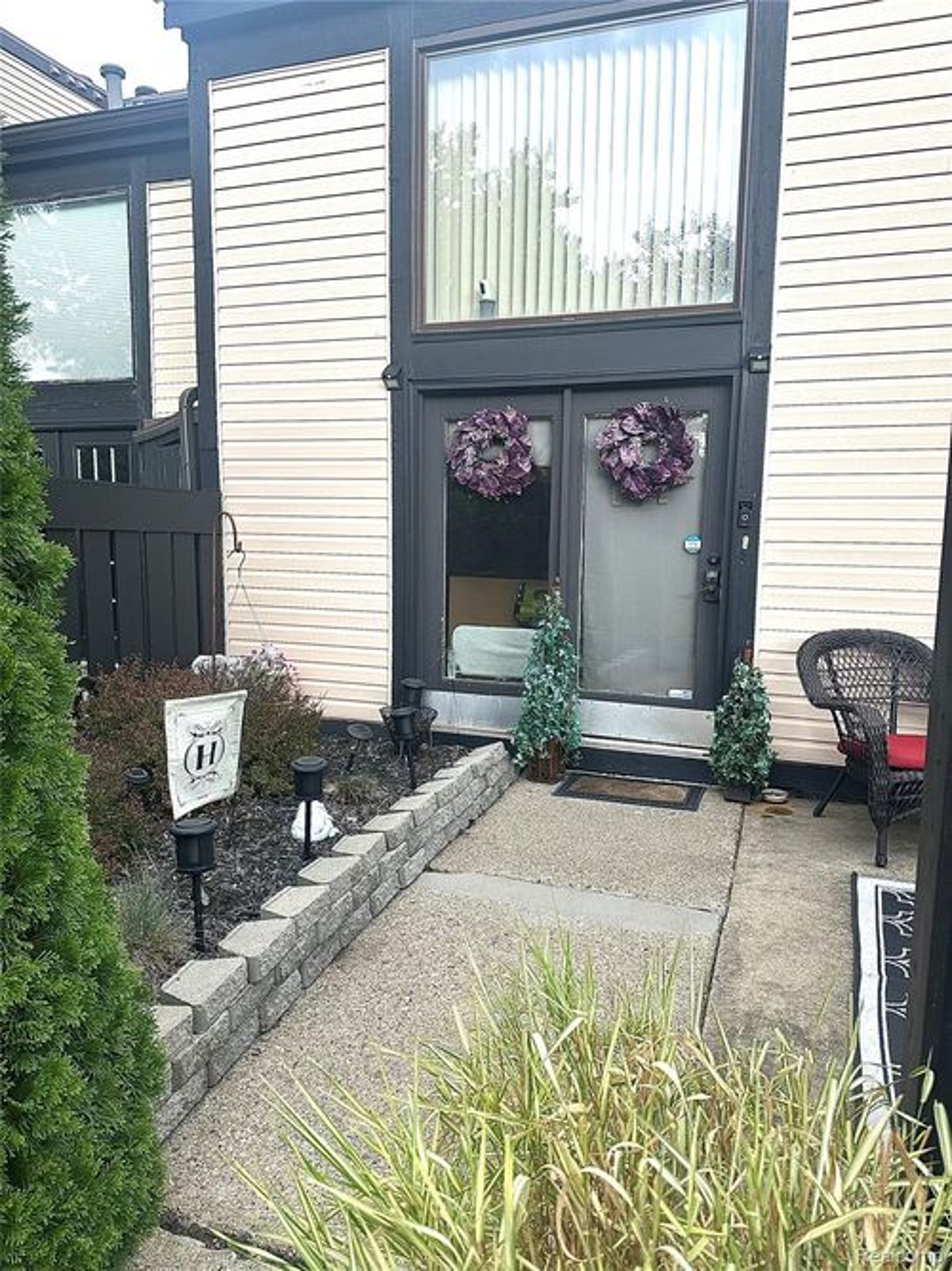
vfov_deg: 71.6
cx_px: 476
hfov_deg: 56.8
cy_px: 636
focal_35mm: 24
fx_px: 880
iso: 80
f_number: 1.78
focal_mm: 6.86
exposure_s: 1/312
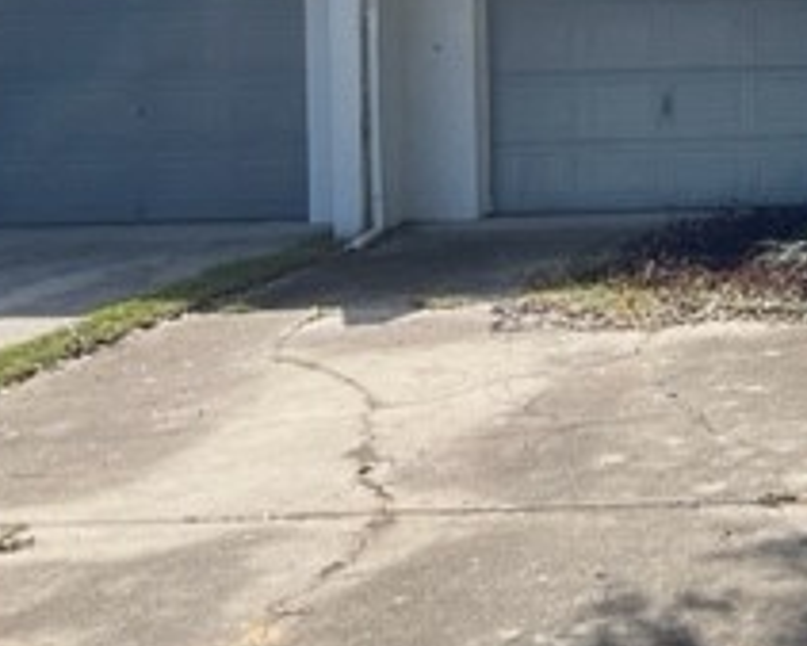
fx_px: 1840
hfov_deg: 21.8
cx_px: 1105
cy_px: 8
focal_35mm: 77
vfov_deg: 19.4
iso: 50
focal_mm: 5.1
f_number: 1.6
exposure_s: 1/2513
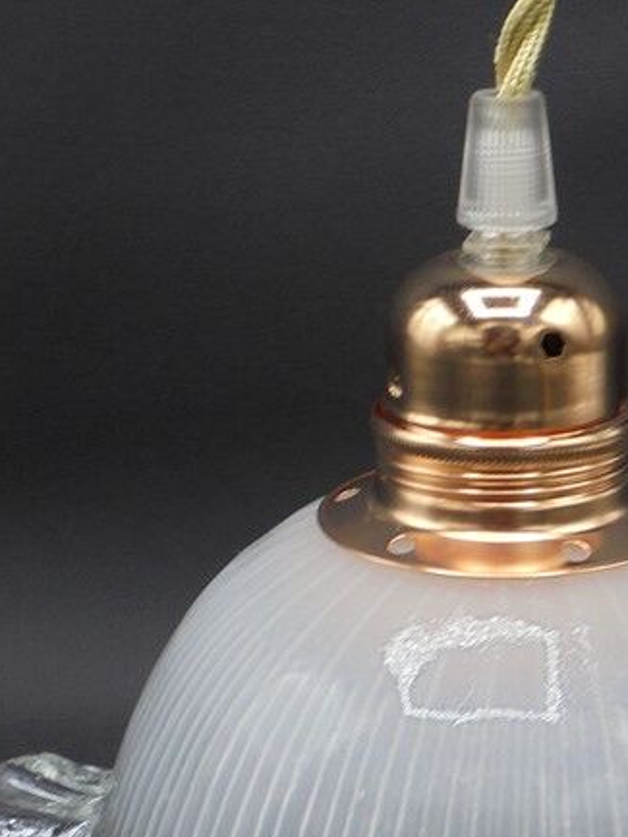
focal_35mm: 79
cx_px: 511
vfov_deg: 24.1
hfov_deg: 18.5
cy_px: 731
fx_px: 1910
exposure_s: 1/30
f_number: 4.2
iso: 100
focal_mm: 6.9
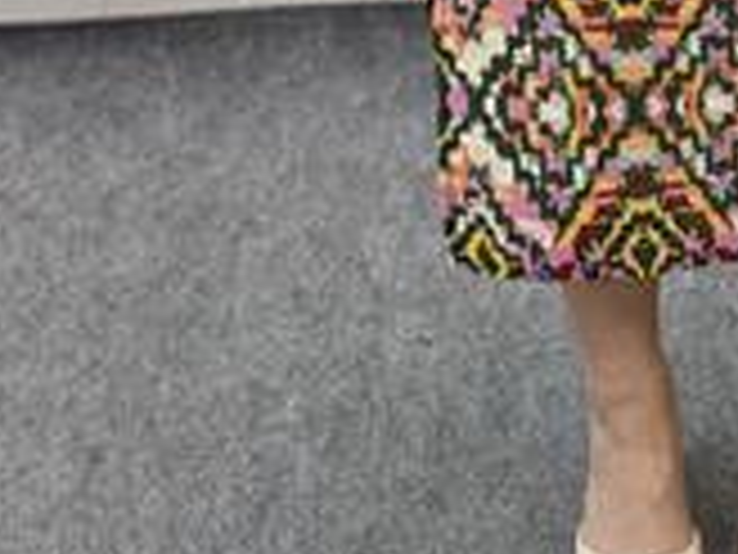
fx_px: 2793
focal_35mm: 131
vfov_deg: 11.1
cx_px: 662
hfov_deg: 14.9
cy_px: -146
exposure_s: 1/100
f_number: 2
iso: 125
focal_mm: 6
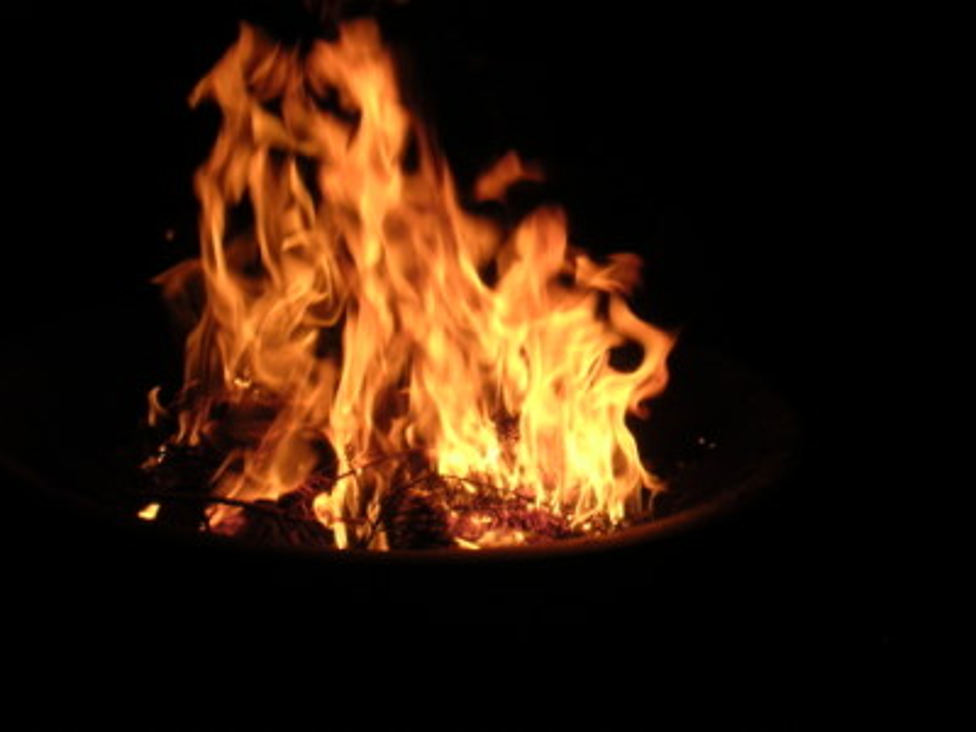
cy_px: 366
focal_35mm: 115
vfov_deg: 12.9
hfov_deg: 17.1
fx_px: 3242
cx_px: 488
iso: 100
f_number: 4.9
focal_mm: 17.4
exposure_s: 1/133
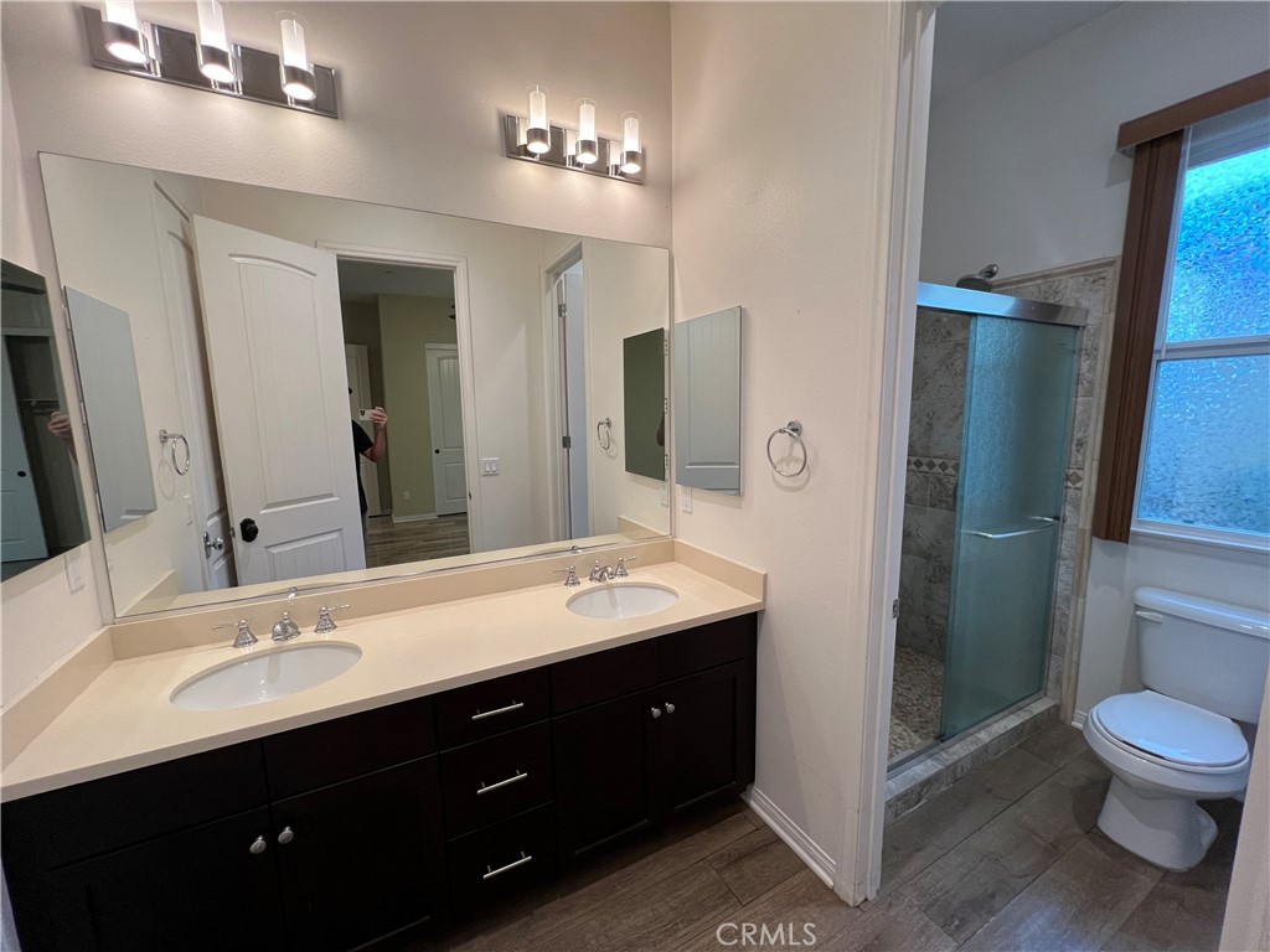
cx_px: 635
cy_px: 476
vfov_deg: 89.9
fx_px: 477
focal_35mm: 13
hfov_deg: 106.2
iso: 200
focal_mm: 1.57
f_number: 1.8
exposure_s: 1/120
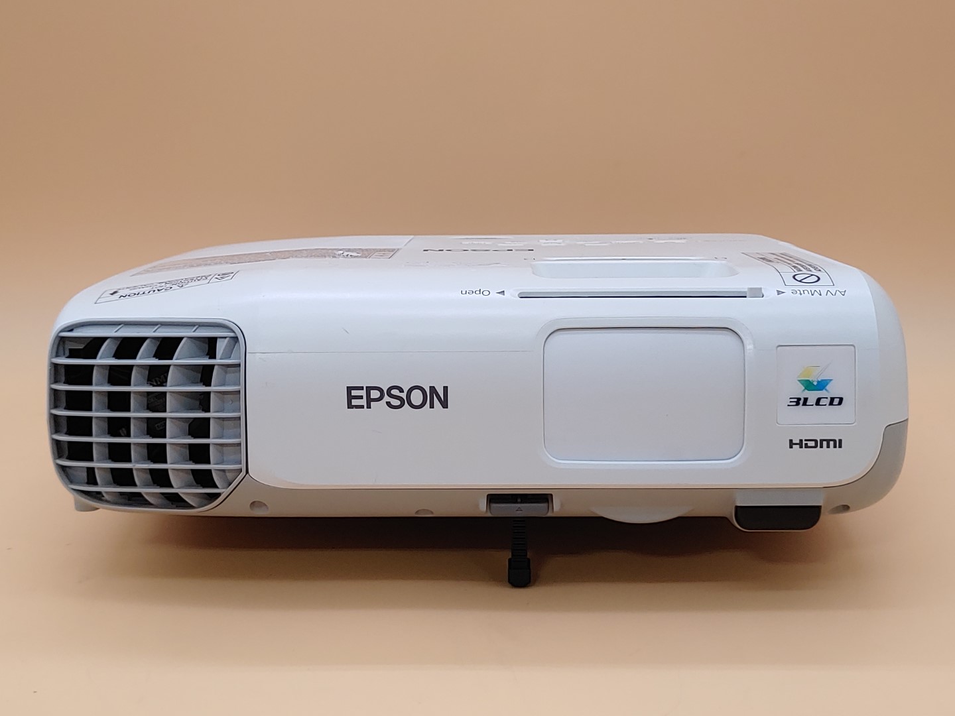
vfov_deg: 29.7
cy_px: 358
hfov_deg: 38.9
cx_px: 478
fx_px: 1352
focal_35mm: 49
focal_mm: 4.36
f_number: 1.8
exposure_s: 1/115
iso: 50
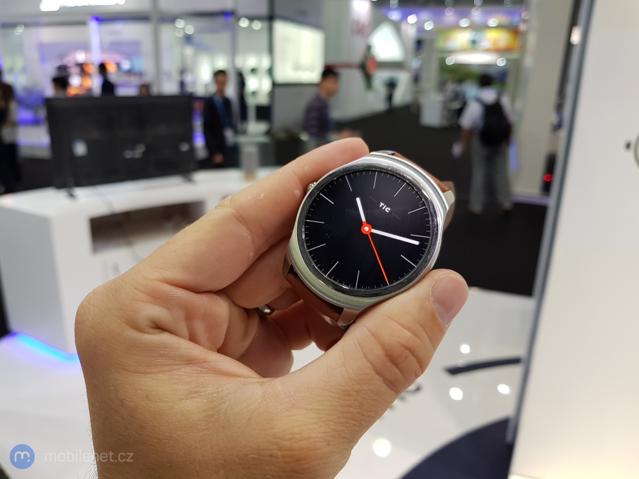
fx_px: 480
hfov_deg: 67.3
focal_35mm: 26
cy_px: 240
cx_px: 320
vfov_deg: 53.1
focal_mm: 4.2
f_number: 1.7
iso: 80
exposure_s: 1/100
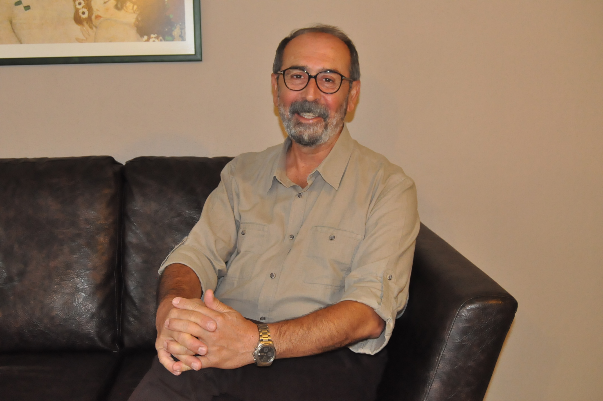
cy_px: 200
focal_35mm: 46
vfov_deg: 28.9
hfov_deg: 42.4
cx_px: 302
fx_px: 778
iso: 3200
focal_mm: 31
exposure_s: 1/60
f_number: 5.6
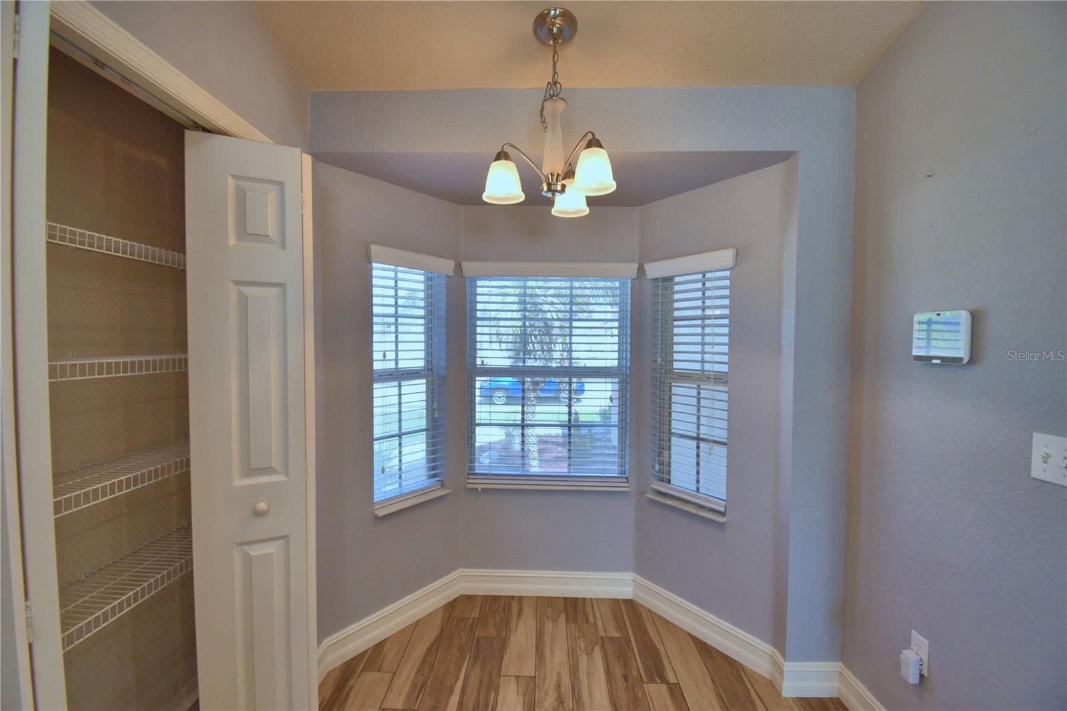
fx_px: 444
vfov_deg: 77.3
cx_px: 534
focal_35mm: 15
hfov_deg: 100.4
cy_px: 356
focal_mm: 10
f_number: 4.5
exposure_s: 1/125
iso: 280
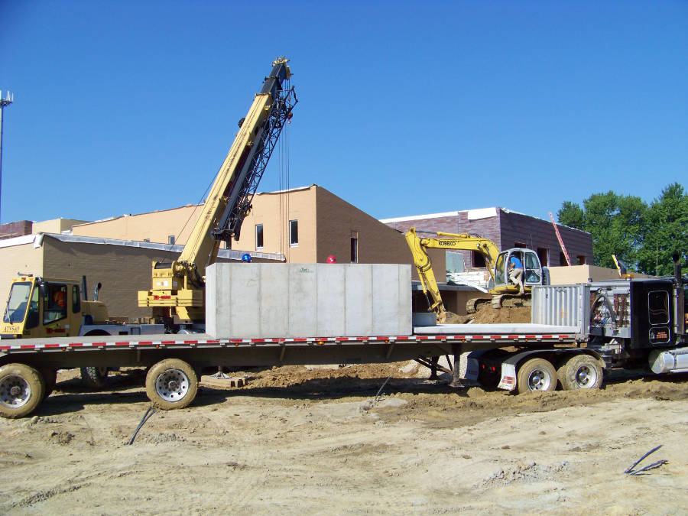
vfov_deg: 39.7
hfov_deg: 51.4
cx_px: 344
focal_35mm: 36
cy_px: 258
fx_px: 716
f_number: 4
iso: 64
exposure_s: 1/640
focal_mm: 5.8
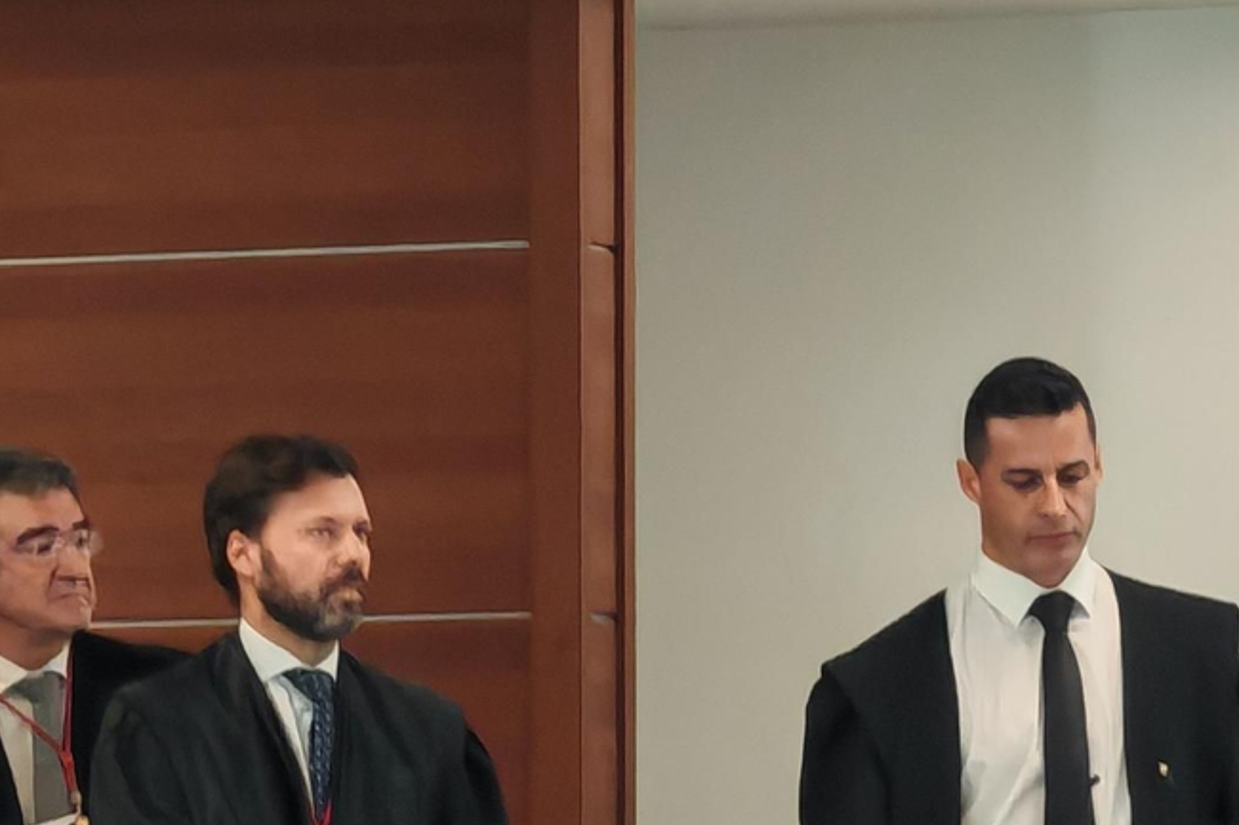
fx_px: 12248
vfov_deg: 3.9
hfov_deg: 5.8
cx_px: 606
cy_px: 903
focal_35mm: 356
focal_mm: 8.67
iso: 200
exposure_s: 1/50
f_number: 2.4
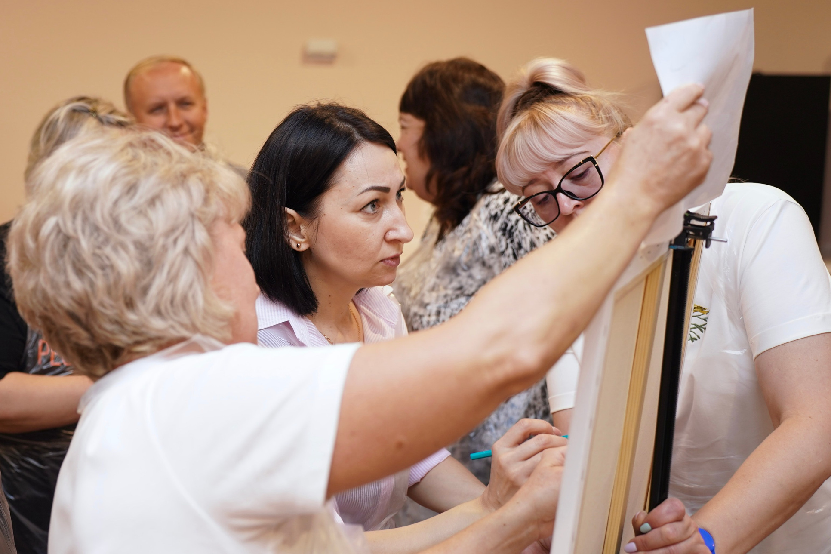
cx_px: 289
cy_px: 255
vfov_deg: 25.5
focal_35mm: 53
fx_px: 1223
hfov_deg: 37.2
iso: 400
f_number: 2.8
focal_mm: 40
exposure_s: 1/60
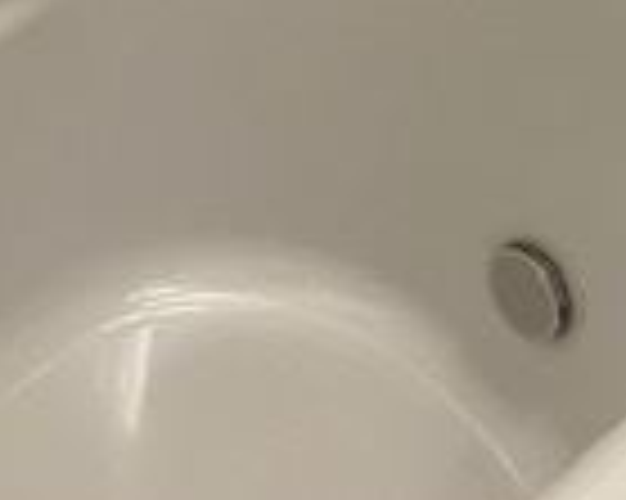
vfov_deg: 12.9
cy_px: -90
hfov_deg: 16.1
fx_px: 2166
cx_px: -23
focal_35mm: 117
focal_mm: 4.25
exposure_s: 1/100
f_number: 1.8
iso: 125
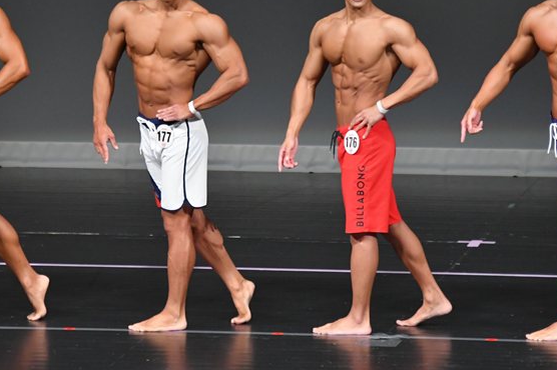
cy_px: 117
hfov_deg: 4.7
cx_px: 223
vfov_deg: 3.1
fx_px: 6788
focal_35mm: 439
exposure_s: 1/400
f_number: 5.6
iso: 4000
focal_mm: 210
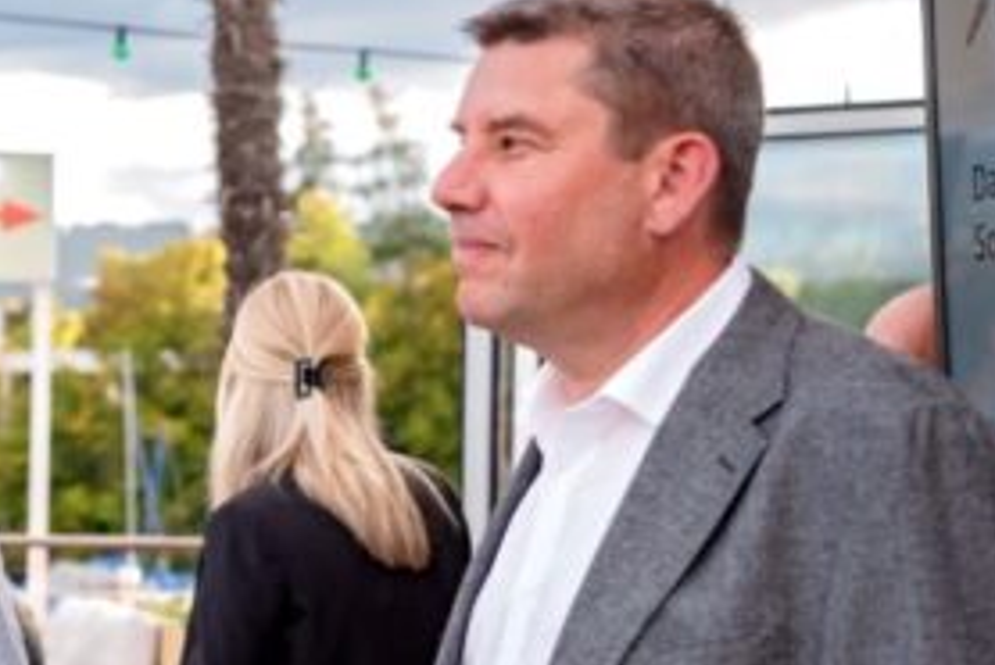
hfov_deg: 18.6
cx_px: -136
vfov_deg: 13.0
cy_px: 497
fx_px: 2905
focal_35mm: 105
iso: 800
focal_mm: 42
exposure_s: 1/400
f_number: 3.5
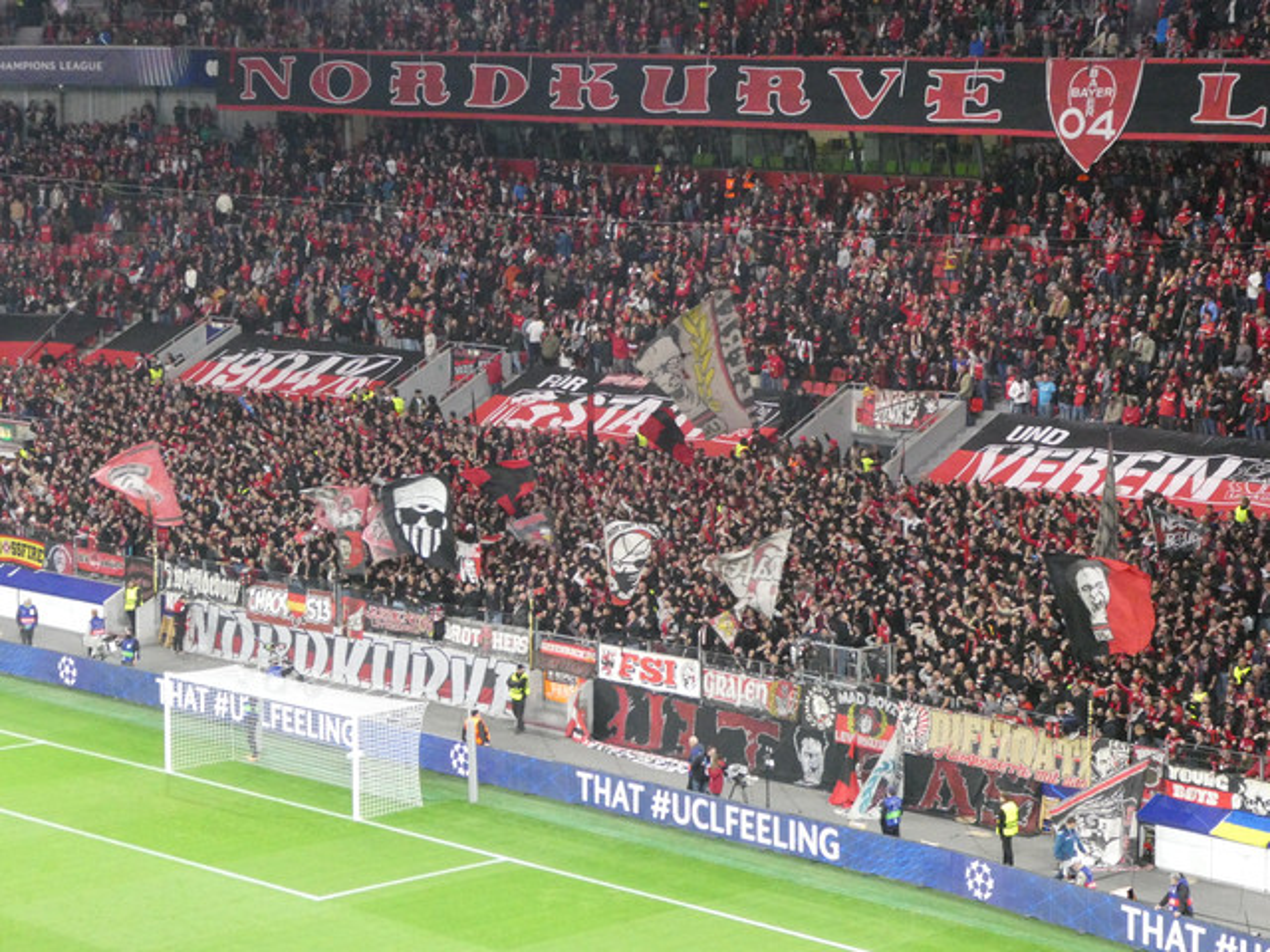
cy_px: 476
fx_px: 3302
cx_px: 635
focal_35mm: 90
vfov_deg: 16.4
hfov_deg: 21.8
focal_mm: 16.1
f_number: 4.9
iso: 1000
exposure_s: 1/80
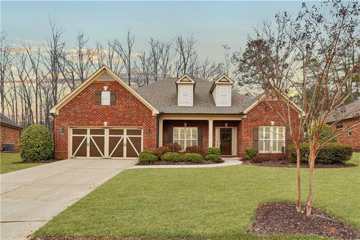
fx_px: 187
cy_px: 120
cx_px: 180
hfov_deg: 87.7
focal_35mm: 19
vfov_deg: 65.2
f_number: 9
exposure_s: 1/320
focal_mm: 12.5
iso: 200
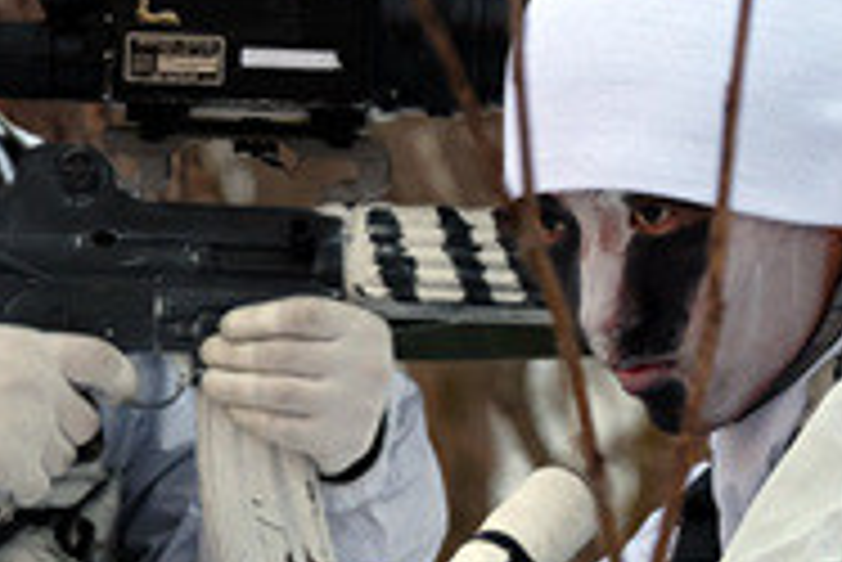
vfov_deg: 2.8
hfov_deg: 4.2
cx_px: 365
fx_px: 11493
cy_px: 760
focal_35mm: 491
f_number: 5
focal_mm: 102.2
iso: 200
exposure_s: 1/60
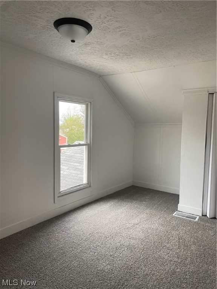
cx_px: 108
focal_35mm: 26
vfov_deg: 67.3
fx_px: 217
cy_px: 144
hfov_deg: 53.1
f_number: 1.6
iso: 100
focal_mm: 4.2
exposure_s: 1/60
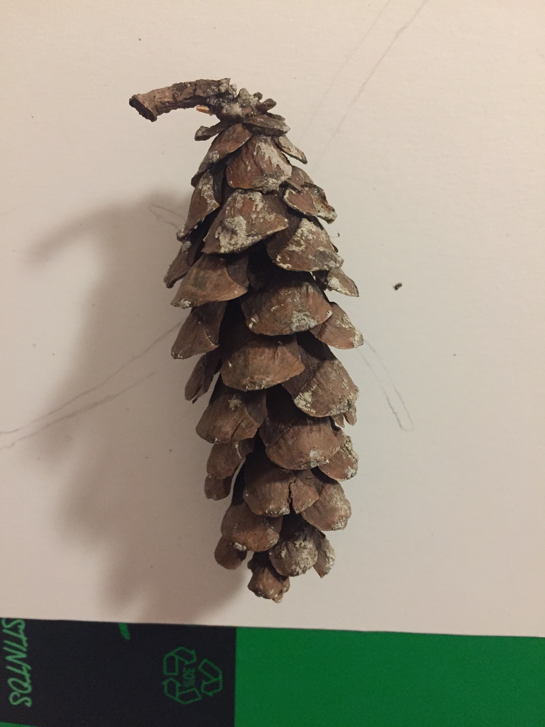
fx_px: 609
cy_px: 364
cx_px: 272
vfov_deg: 61.7
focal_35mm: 29
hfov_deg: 48.2
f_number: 2.2
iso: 500
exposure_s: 1/15
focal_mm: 4.15
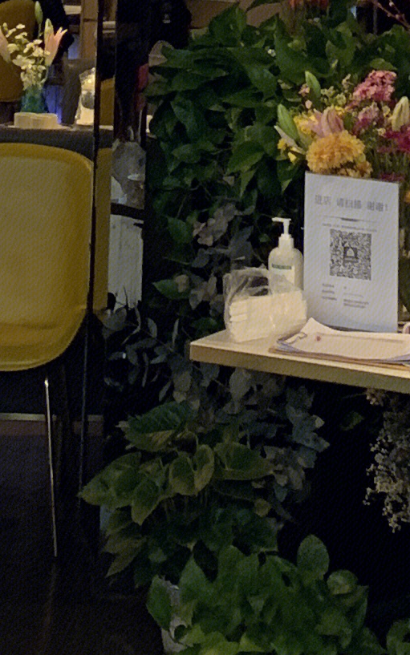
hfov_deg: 9.6
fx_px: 2430
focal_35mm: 136
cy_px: -531
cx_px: 132
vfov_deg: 13.7
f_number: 1.8
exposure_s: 1/50
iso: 200
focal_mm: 4.25
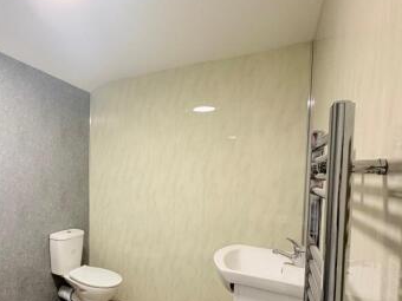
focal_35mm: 24
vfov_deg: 56.2
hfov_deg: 66.5
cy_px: 186
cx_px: 94
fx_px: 279
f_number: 2.2
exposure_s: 1/50
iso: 160
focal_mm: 2.22
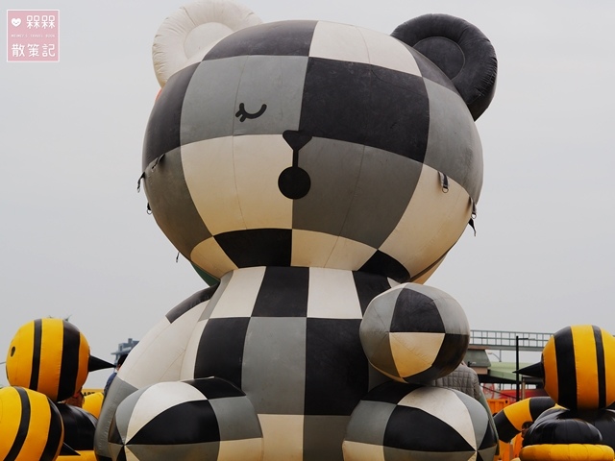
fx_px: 1599
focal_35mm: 90
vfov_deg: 16.4
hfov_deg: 21.8
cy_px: 230
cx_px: 308
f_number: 3.5
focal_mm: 45
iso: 200
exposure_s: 1/1600
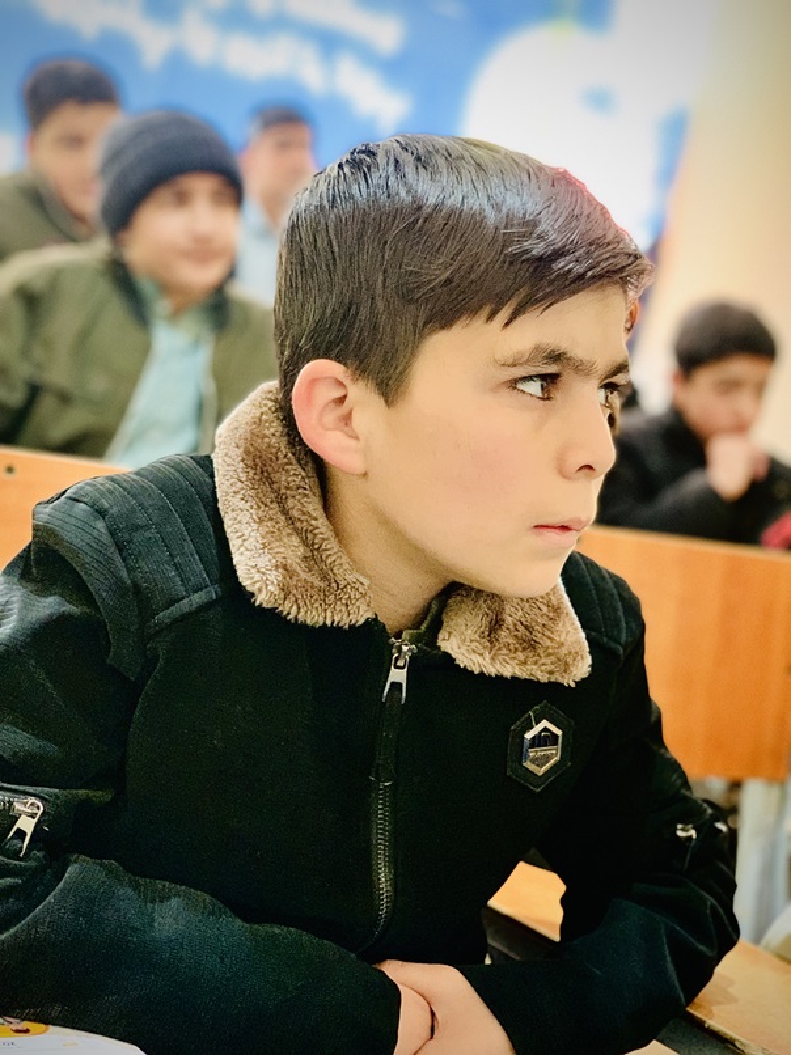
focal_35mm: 52
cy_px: 528
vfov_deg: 36.8
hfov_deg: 28.0
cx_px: 396
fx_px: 1585
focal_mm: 6
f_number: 2.4
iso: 400
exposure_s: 1/60
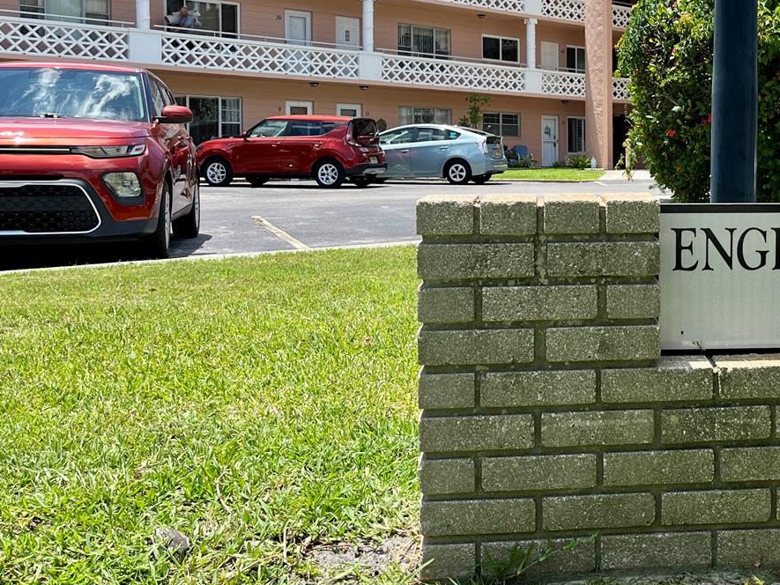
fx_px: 1059
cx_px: 672
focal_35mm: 47
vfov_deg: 30.6
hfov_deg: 38.2
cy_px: 179
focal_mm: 5.1
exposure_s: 1/1832
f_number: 1.6
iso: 50
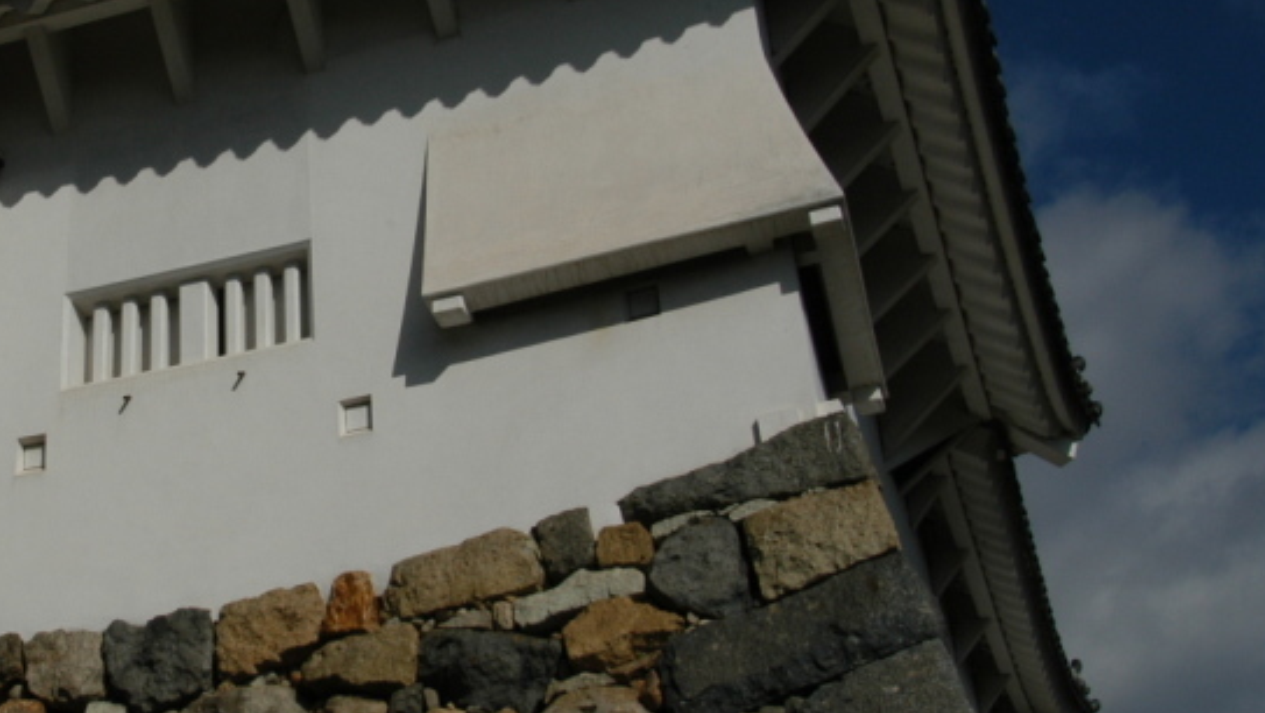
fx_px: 2383
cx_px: 172
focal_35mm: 71
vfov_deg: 17.0
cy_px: 269
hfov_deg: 28.8
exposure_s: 1/750
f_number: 14
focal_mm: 24
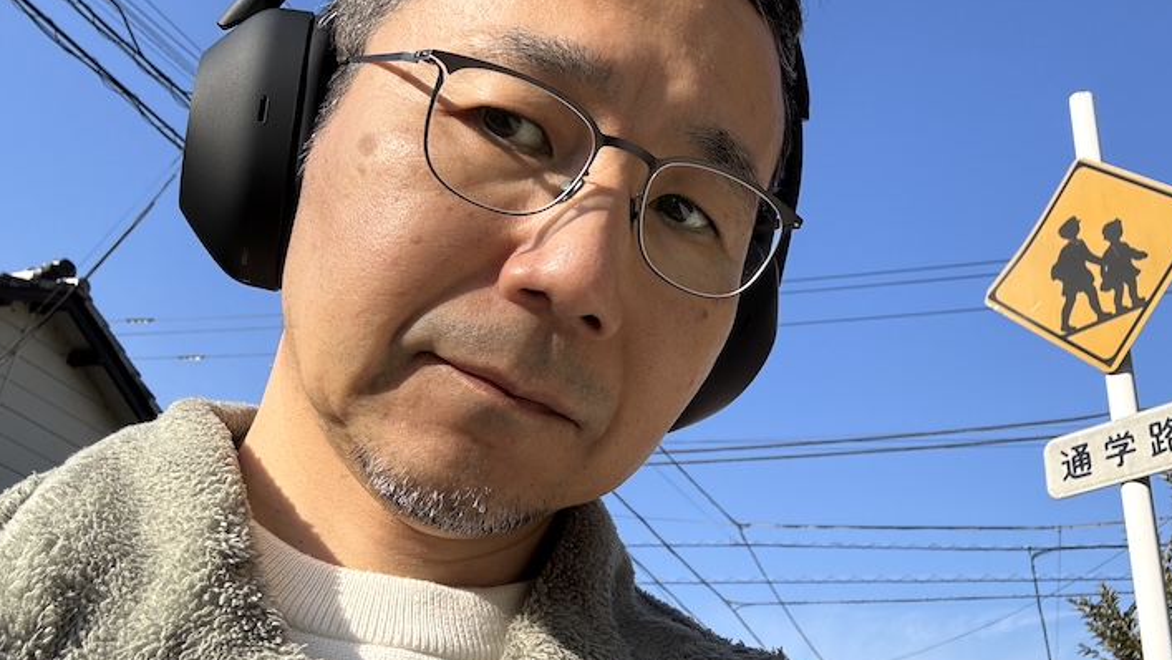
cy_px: 254
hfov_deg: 53.9
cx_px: 637
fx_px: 1150
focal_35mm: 37
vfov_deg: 31.9
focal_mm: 2.69
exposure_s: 1/831
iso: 25
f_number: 1.9
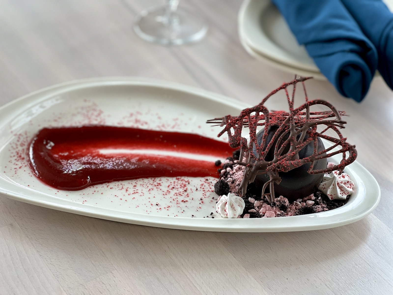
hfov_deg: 25.3
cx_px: 196
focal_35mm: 77
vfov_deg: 19.1
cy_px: 148
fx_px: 874
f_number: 2.8
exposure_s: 1/121
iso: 125
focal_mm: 9
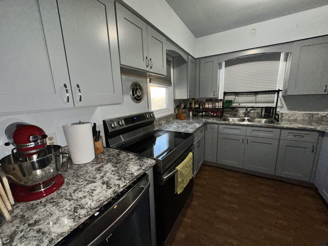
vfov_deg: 85.7
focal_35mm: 14
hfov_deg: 102.1
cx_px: 164
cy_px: 123
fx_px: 133
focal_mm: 2.22
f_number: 2.2
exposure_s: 1/110
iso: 80
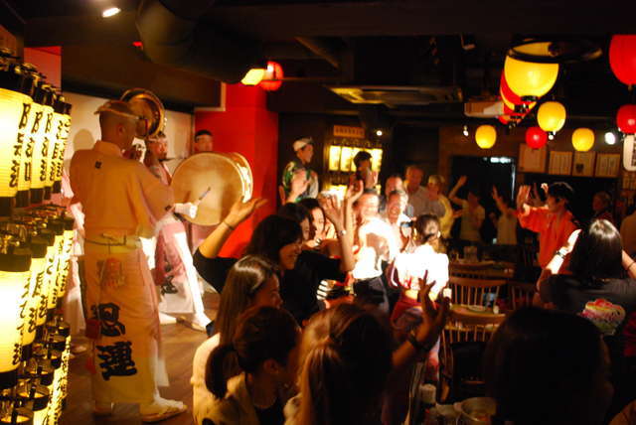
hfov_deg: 61.9
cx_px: 318
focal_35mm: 30
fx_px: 530
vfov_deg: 43.7
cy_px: 212
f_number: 3.8
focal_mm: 20
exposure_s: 1/30
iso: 1100
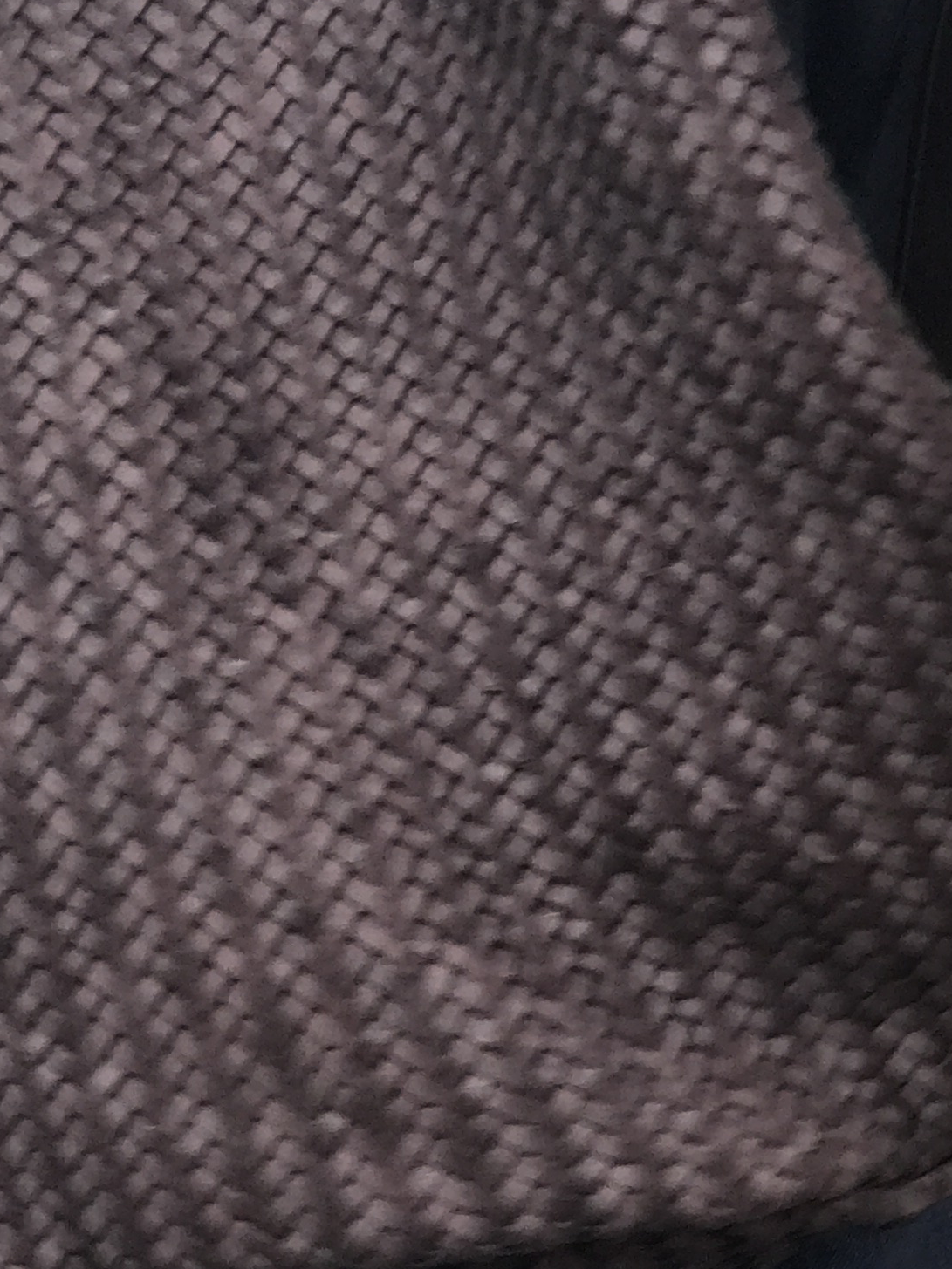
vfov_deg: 12.5
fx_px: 5795
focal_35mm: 158
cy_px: 675
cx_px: 353
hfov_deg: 9.4
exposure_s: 1/60
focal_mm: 6.6
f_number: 2.8
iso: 50
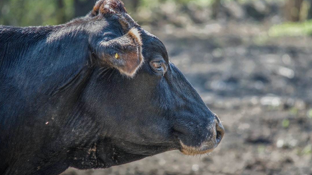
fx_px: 2986
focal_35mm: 361
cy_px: 101
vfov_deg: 3.4
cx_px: 162
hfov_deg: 6.0
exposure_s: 1/320
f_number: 5
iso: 180
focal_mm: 195
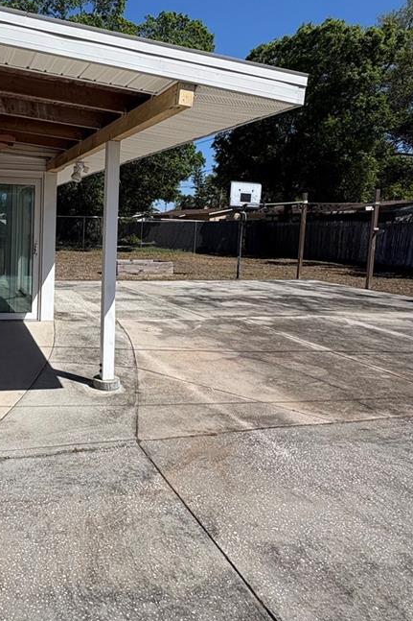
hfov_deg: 44.4
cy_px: 256
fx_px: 465
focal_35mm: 27
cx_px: 56
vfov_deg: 66.9
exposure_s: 1/2674
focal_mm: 2.22
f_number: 2.2
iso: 50
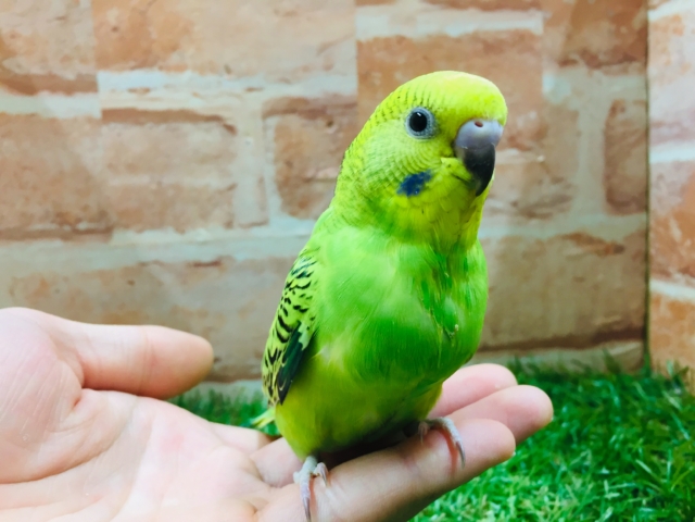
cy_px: 261
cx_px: 348
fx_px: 582
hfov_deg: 61.7
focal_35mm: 29
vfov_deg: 48.2
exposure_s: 1/30
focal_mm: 4.15
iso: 64
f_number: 2.2
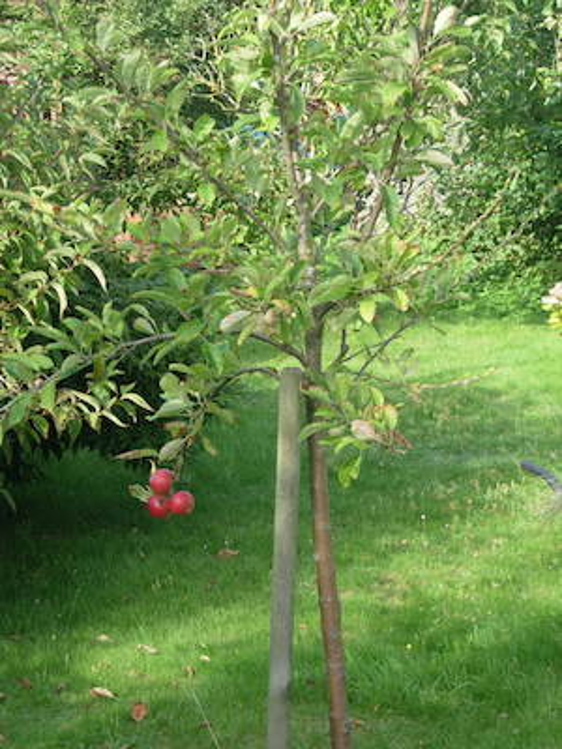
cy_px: 374
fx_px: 1927
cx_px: 281
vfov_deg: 22.0
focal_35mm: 89
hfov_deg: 16.6
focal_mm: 18.6
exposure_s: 1/114
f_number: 4.3
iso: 50
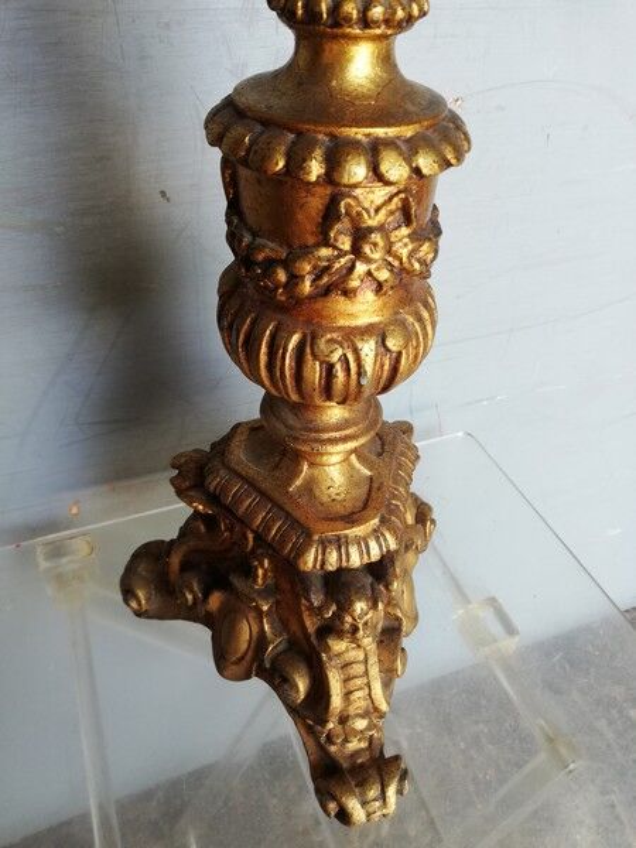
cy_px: 424
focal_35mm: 26
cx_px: 318
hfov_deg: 53.1
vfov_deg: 67.3
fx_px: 637
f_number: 2.2
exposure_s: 1/60
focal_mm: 3.81
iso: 64
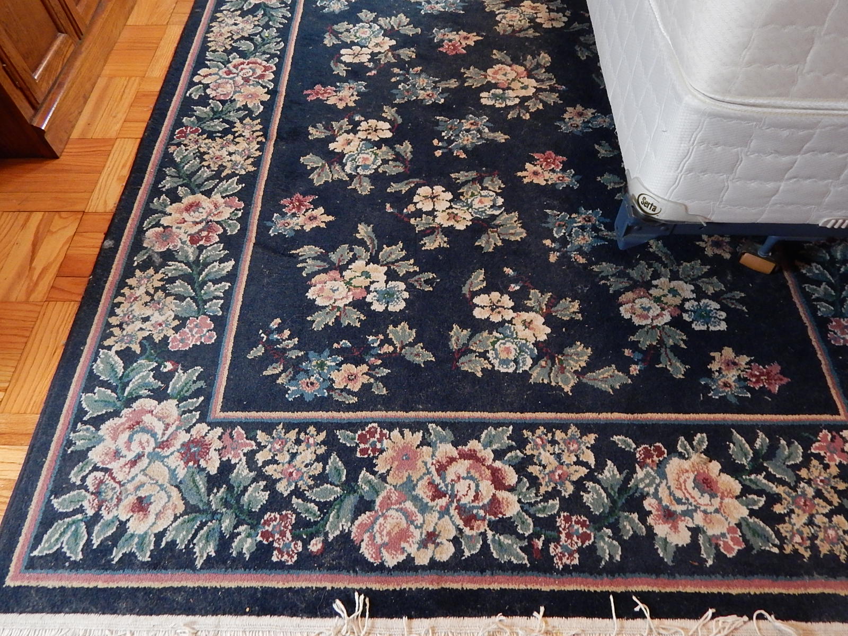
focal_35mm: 25
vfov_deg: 54.9
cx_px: 424
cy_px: 318
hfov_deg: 69.4
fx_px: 612
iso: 400
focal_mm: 4.5
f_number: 3.1
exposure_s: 1/10
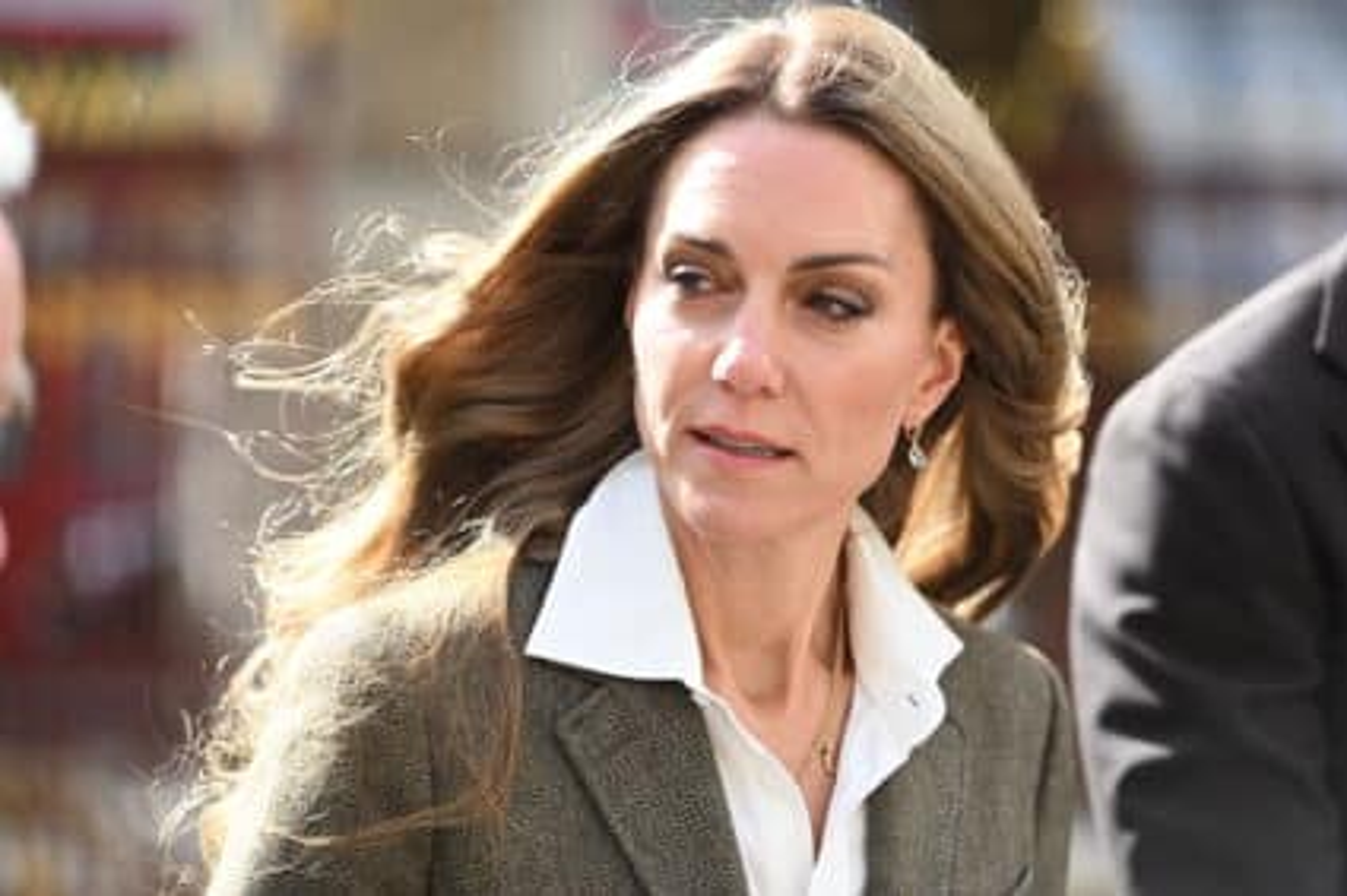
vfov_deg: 9.5
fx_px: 5423
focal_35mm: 145
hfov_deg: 14.2
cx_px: 674
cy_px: 448
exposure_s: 1/4000
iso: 1600
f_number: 3.5
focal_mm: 145
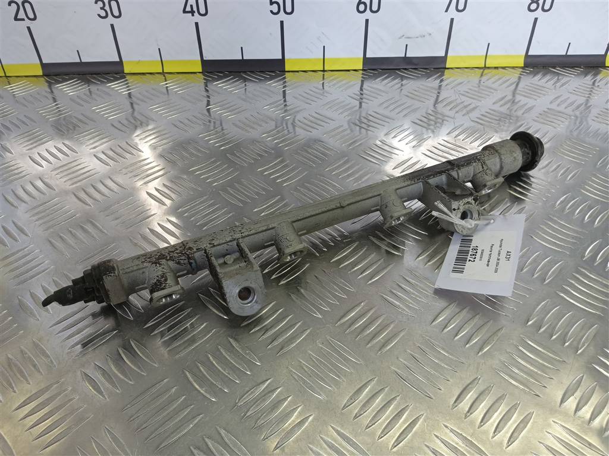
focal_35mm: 27
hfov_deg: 65.3
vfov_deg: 51.4
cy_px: 228
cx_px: 304
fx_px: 475
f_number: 1.6
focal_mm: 4.11
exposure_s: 1/100
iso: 108
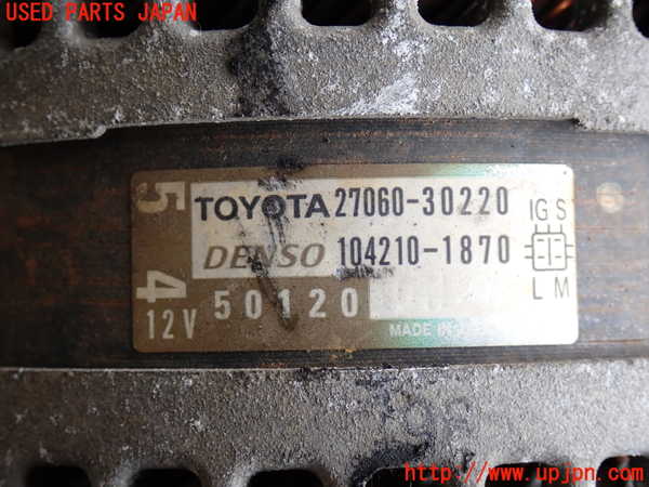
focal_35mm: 58
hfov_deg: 33.2
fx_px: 1087
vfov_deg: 25.2
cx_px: 324
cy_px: 244
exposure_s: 1/100
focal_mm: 10.35
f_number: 3.5
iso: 200
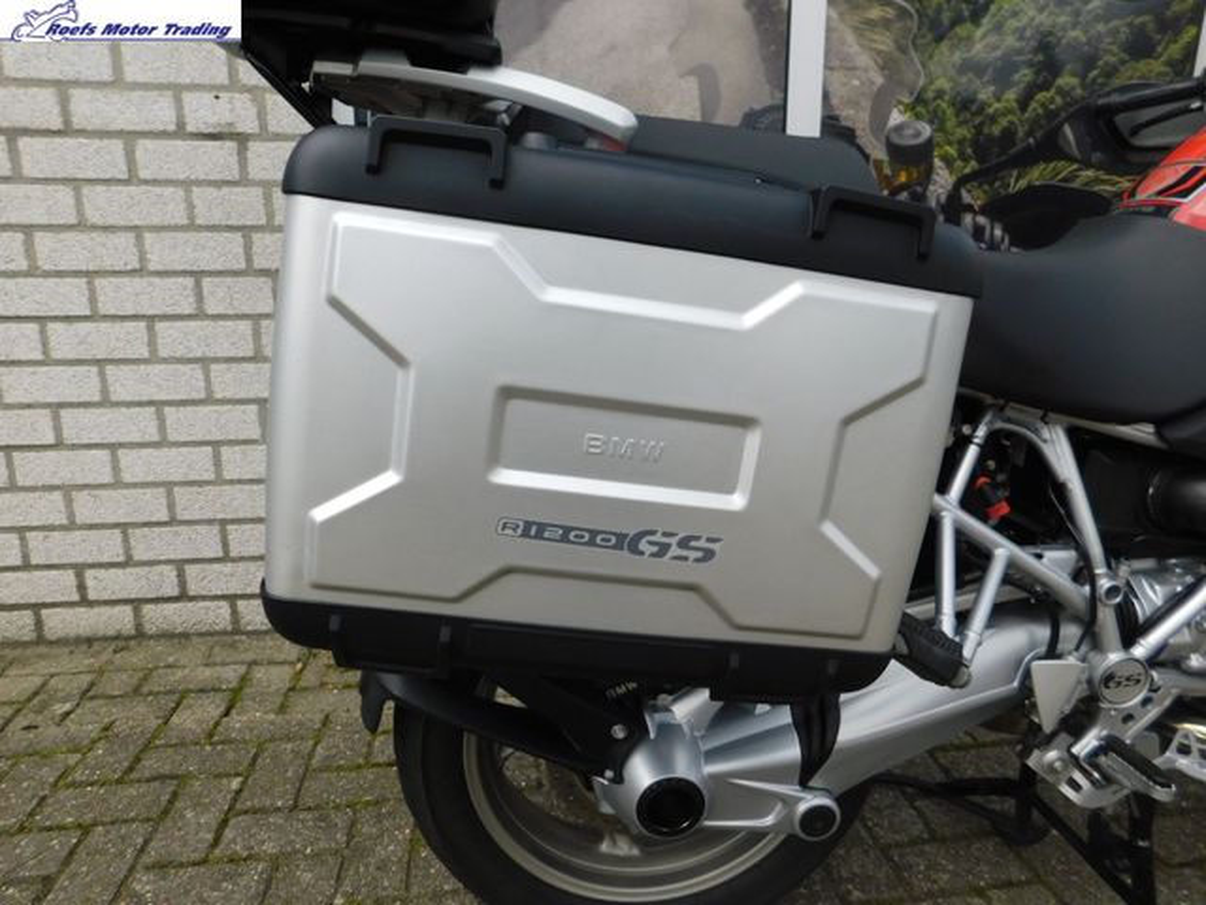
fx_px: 801
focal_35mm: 23
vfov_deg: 58.9
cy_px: 452
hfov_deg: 73.9
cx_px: 603
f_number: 3
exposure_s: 1/500
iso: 125
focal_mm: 4
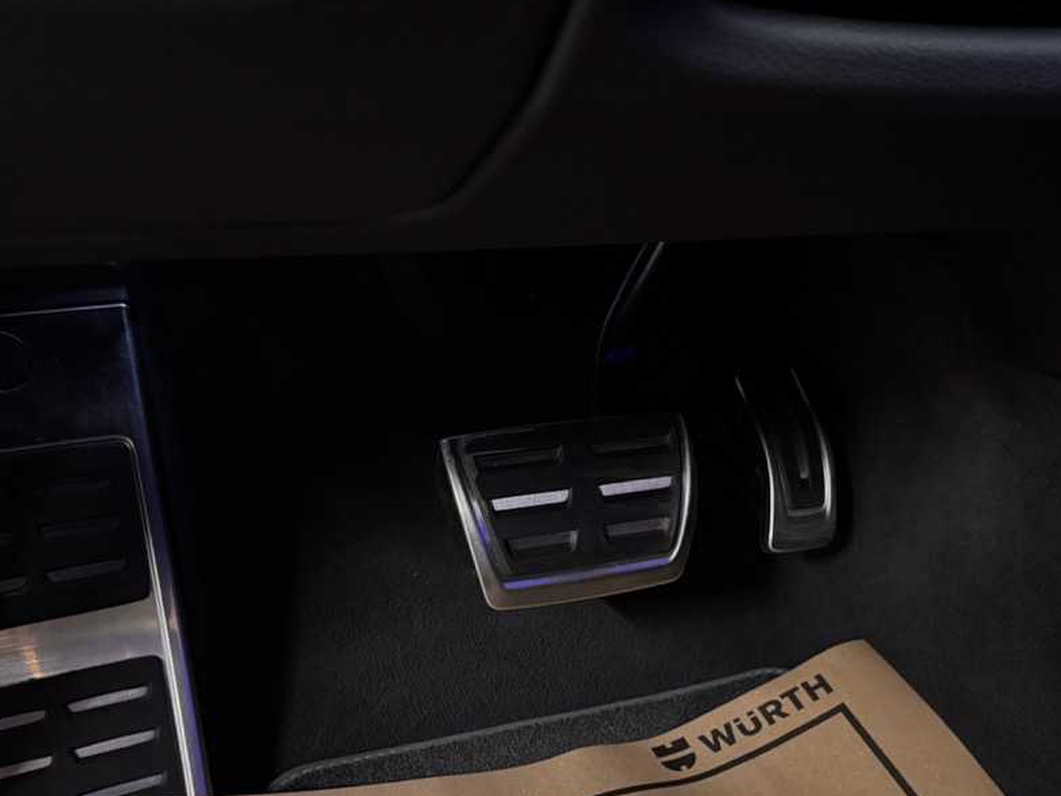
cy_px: 585
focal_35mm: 39
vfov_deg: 36.1
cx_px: 540
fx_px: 1195
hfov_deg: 47.9
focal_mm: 6.76
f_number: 1.78
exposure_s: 1/40
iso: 1000
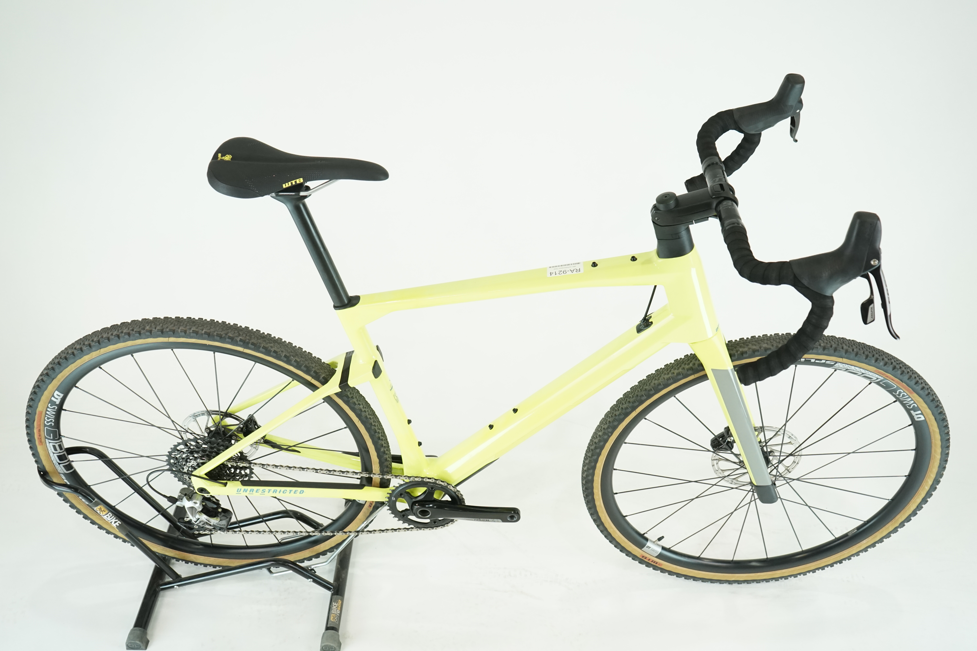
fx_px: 896
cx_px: 488
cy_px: 326
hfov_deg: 57.2
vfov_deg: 40.0
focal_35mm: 33
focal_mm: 33
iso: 1600
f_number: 5.6
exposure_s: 1/200
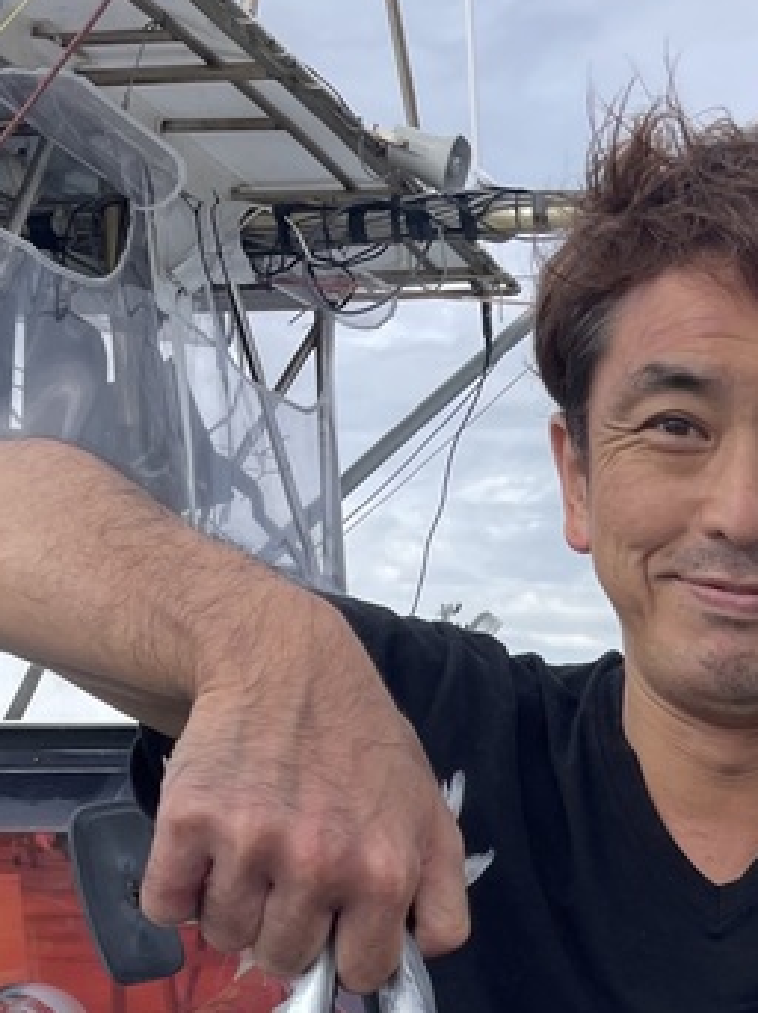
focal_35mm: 65
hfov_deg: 21.2
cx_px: 882
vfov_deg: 26.8
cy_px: 1176
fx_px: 1900
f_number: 1.6
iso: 32
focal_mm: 4.2
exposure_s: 1/2398
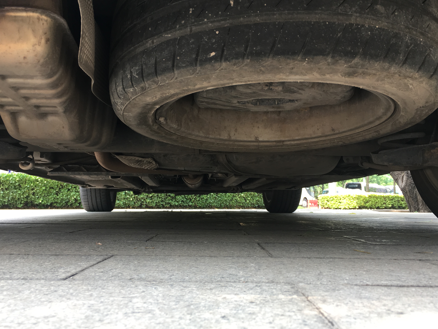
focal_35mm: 35
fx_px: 443
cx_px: 204
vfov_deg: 40.7
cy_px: 171
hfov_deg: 52.6
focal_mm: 4.15
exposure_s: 1/111
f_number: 2.2
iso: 25
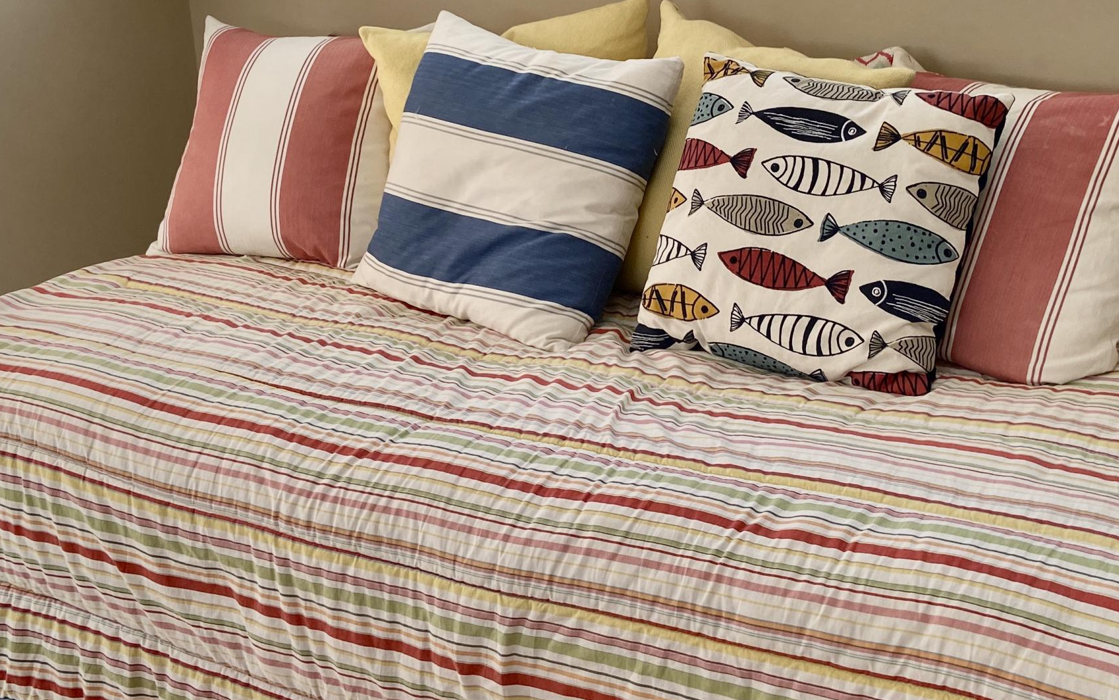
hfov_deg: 41.0
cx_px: 619
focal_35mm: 49
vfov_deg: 26.0
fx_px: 1495
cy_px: 165
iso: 50
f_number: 1.8
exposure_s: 1/121
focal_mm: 4.25
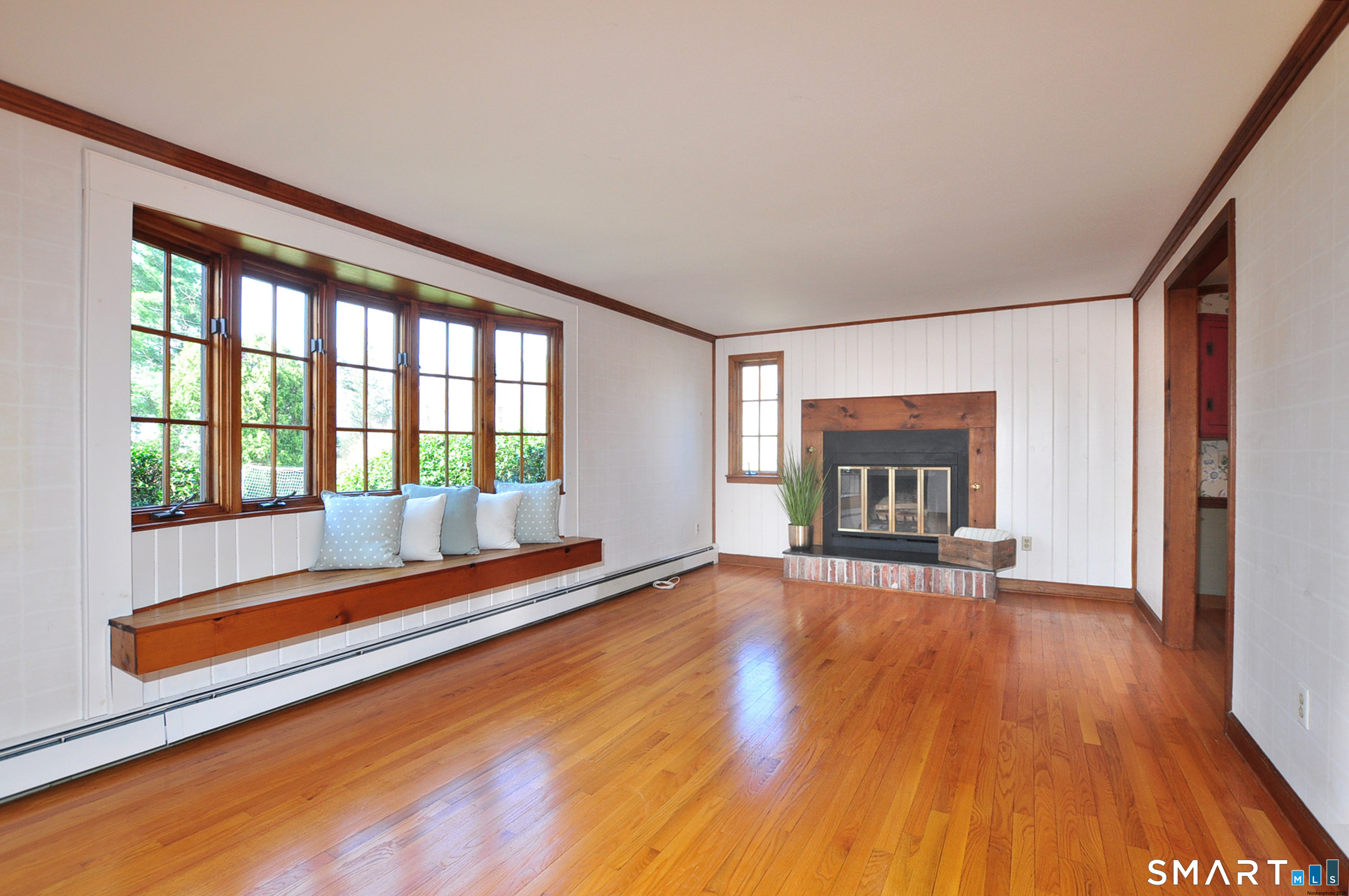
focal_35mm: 15
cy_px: 448
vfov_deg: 77.2
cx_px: 674
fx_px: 561
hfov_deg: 100.5
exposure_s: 1/80
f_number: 5
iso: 400
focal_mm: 10
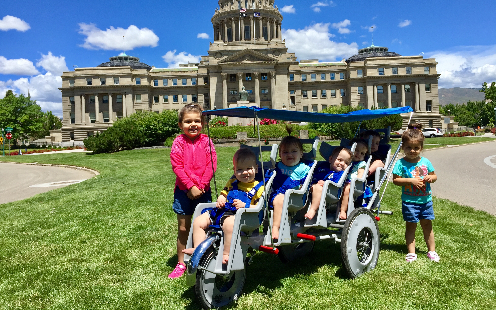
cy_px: 128
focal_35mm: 31
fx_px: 419
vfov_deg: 40.5
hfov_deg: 61.2
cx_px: 249
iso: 32
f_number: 2.2
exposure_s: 1/1980
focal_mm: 4.15
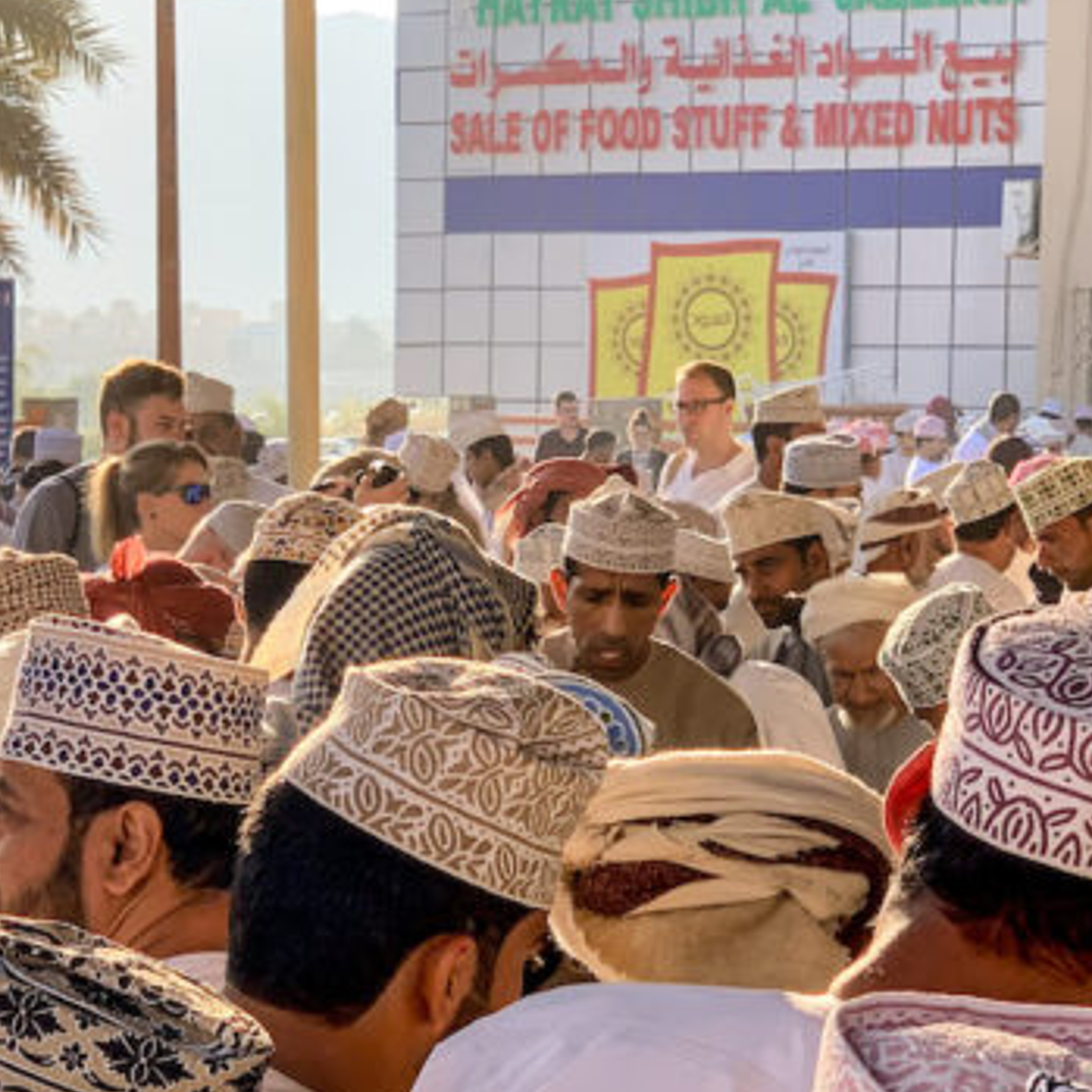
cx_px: 250
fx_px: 4140
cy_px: 616
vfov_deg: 15.0
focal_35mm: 116
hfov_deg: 15.0
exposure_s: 1/290
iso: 16
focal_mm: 6
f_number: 2.4
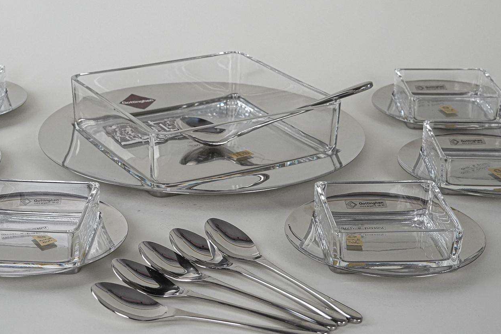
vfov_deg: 18.2
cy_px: 149
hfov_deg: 26.9
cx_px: 199
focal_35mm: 75
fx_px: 1044
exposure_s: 1/80
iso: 2500
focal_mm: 47
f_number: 10
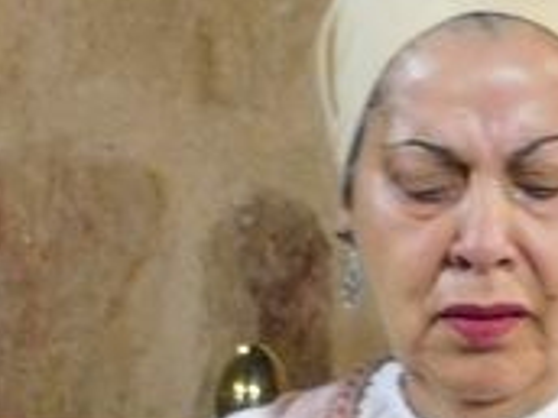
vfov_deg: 1.9
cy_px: 891
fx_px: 12735
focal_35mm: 790
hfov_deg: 2.5
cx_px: -337
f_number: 5.3
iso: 800
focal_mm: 30.1
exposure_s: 1/20
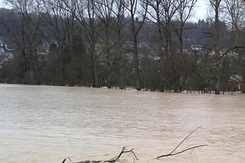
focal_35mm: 74
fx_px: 504
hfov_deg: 25.6
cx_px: 257
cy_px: 161
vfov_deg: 18.0
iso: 50
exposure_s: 1/24
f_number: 2.4
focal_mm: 4.12
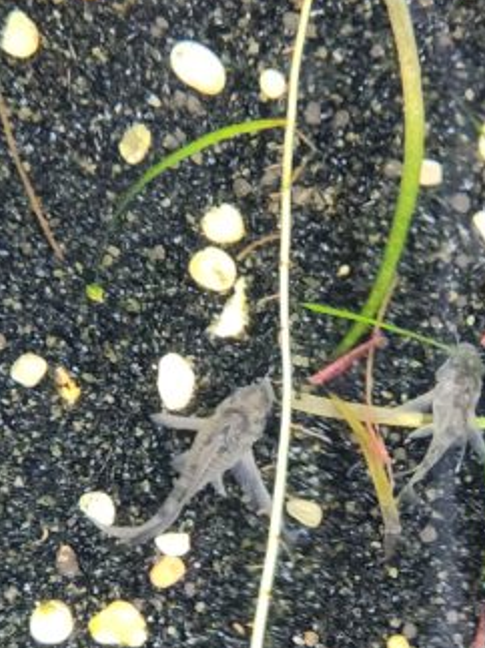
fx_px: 1458
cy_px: 558
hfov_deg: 18.9
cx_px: 295
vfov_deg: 24.5
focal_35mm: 78
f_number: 1.8
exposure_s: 1/100
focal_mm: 5.4
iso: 1000
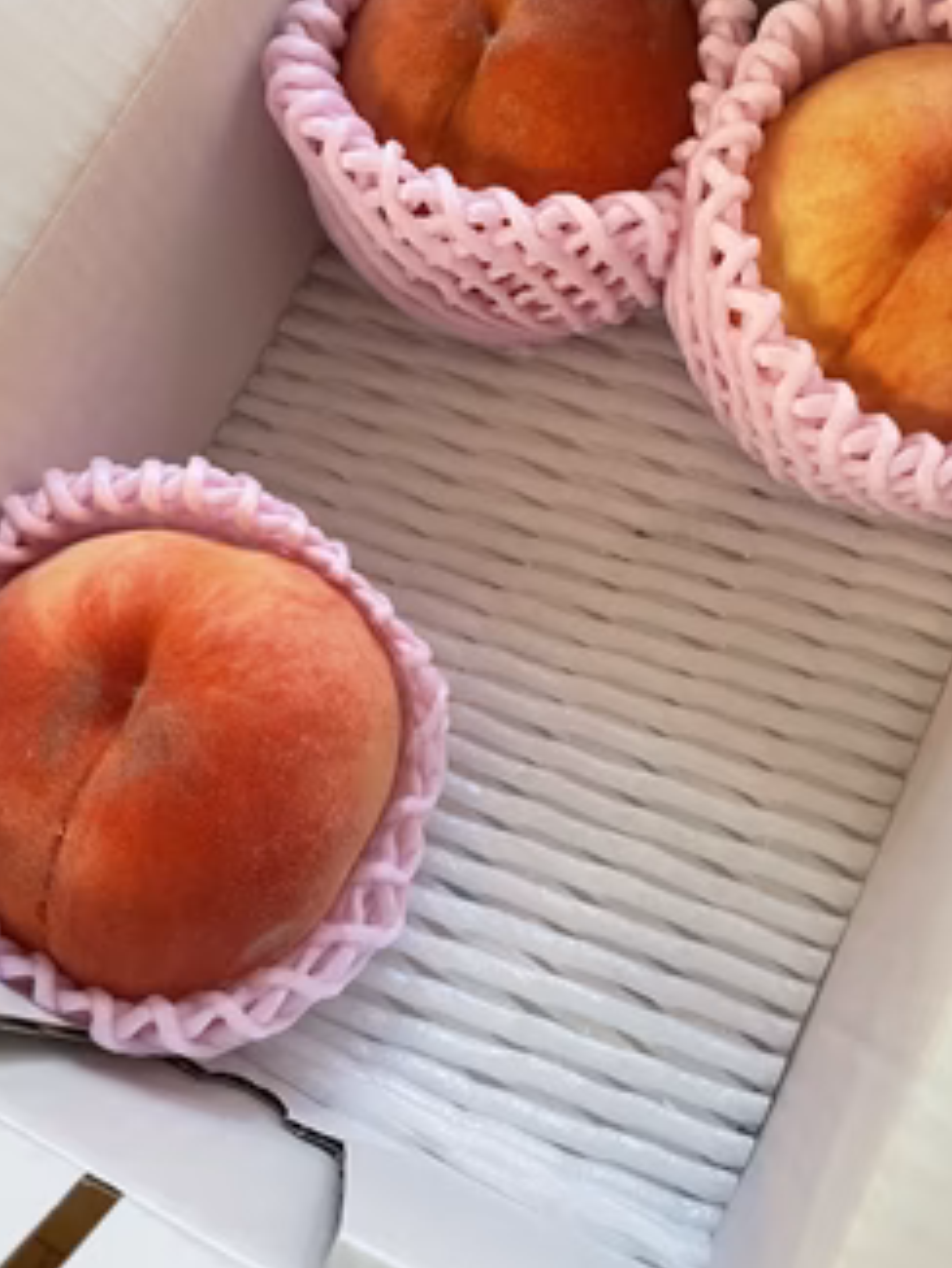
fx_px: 1173
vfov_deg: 56.7
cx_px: 499
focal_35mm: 32
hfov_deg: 44.2
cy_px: 574
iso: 125
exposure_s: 1/79
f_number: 1.6
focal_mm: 4.2
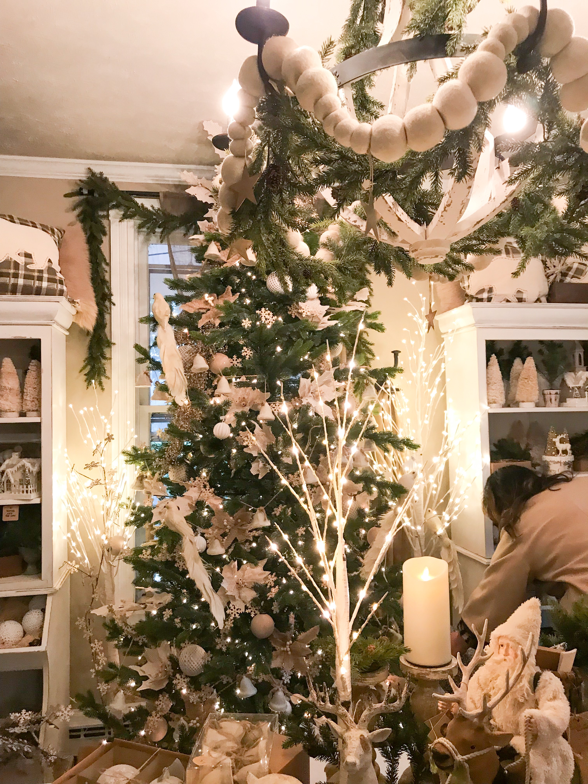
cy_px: 392
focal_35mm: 28
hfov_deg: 49.7
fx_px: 634
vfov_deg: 63.4
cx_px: 294
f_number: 1.8
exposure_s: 1/15
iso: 40
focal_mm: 3.99
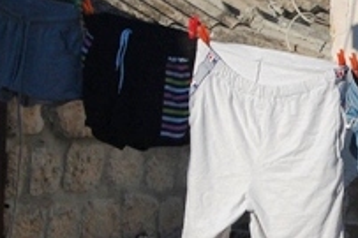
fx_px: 2315
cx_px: 395
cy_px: 144
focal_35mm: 233
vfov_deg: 5.9
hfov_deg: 8.8
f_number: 10
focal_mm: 42
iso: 400
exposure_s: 1/200
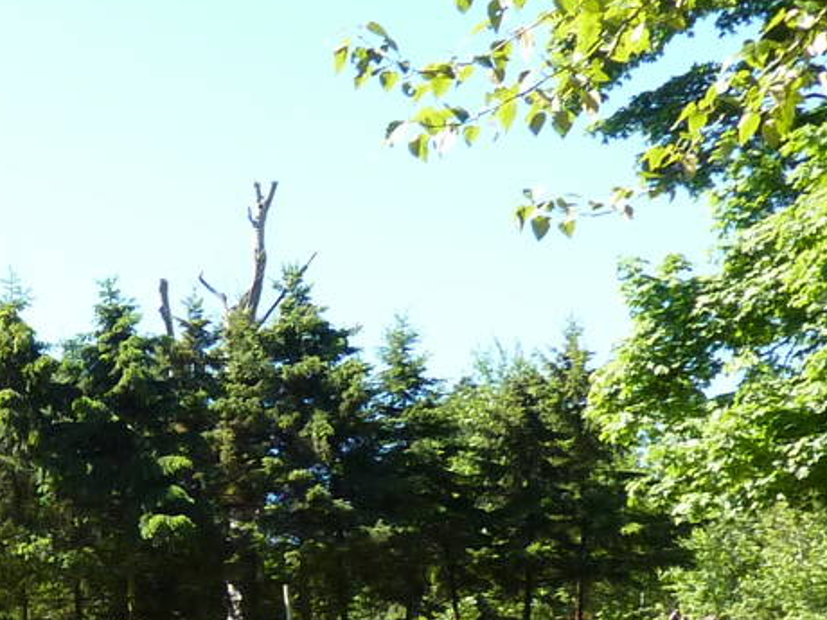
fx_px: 2078
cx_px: -484
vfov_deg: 16.3
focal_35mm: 87
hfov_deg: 19.1
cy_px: 739
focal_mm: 4.1
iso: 200
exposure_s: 1/500
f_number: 3.3
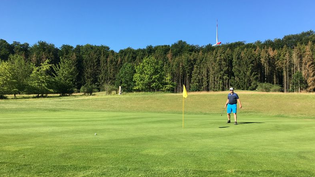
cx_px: 157
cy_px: 93
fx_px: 267
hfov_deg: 61.0
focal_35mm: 32
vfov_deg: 36.6
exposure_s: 1/974
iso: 25
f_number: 2.2
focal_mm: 4.15
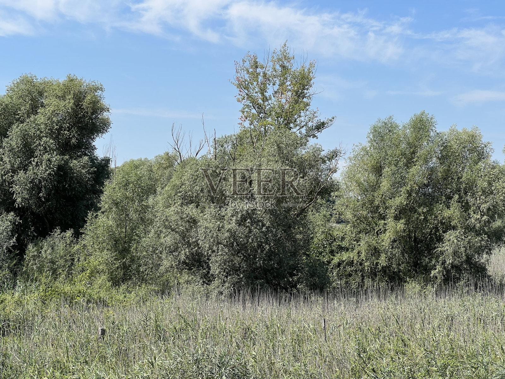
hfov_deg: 25.3
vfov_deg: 19.1
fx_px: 1123
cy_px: 190
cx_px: 252
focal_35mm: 77
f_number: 2.8
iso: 32
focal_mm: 9
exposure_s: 1/752
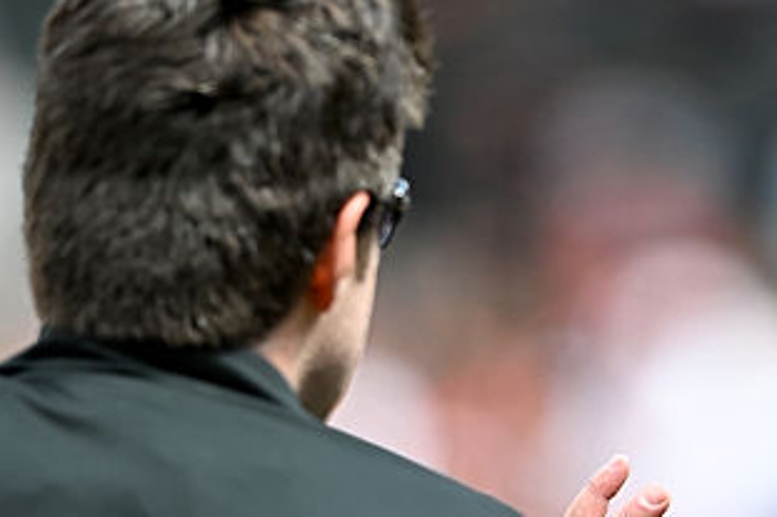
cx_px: 537
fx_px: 28431
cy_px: 631
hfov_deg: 1.6
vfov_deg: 1.0
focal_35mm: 1318
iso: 320
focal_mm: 400
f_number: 3.2
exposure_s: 1/1250
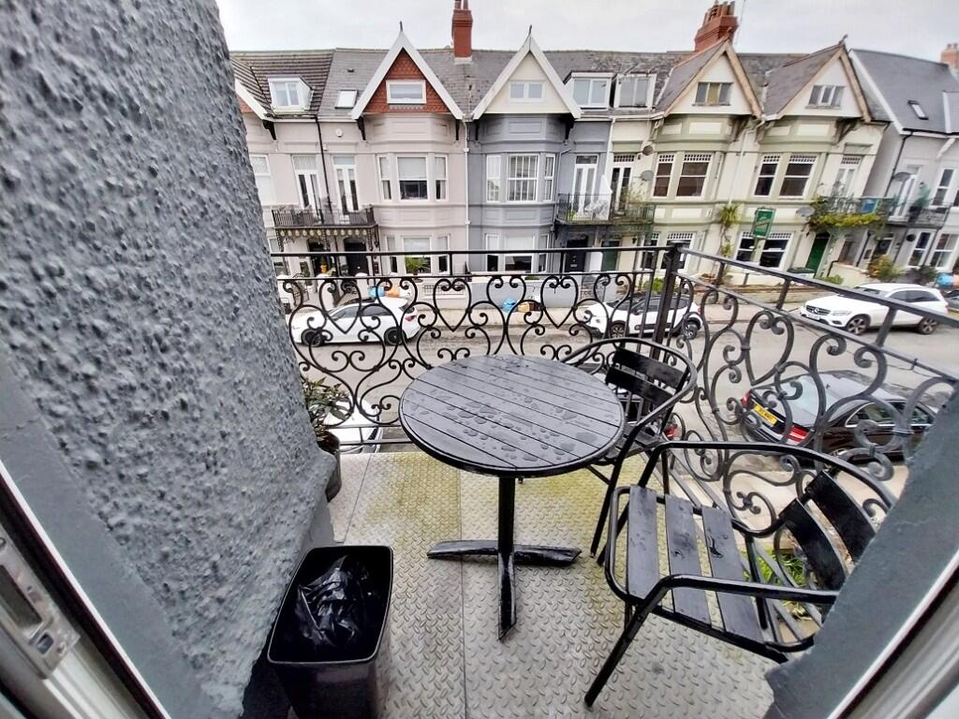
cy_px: 360
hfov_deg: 106.2
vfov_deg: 89.9
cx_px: 480
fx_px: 360
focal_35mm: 13
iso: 64
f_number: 2.2
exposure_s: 1/376
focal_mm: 1.13
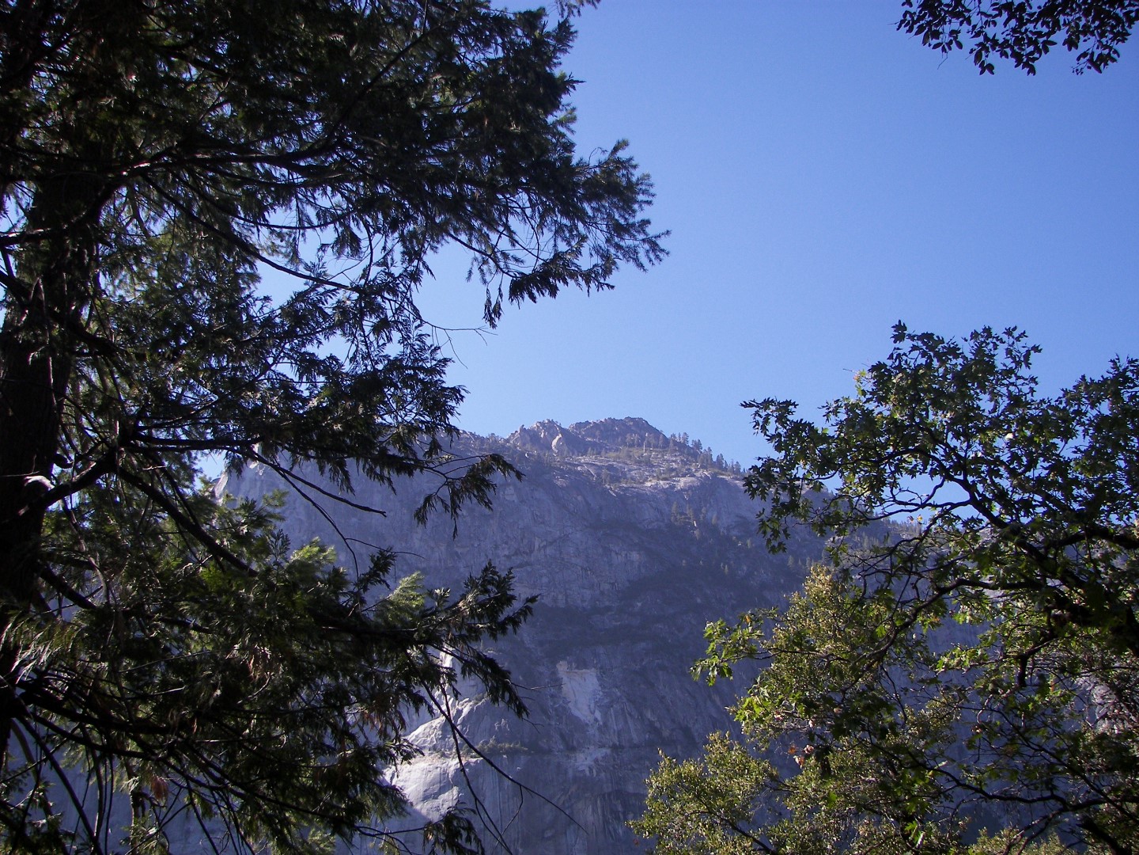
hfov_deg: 51.4
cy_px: 428
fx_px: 1185
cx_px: 570
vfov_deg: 39.7
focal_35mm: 36
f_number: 2.8
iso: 64
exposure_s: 1/640
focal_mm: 6
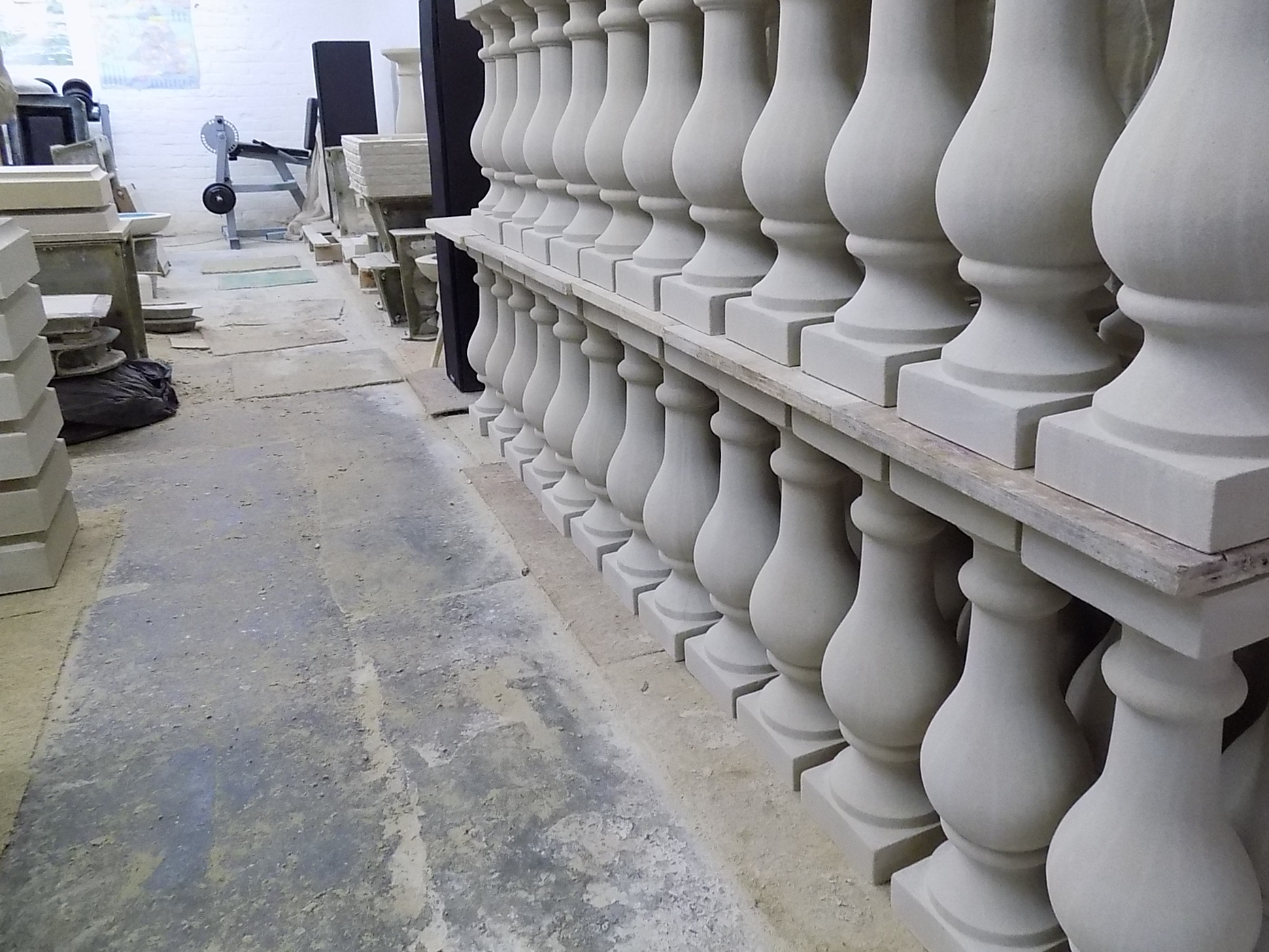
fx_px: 1027
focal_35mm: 28
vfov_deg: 49.6
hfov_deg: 63.3
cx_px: 703
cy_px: 409
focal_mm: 4
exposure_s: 1/30
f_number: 3.1
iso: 400
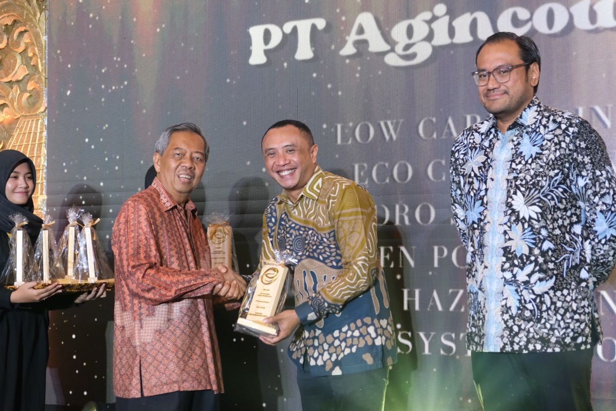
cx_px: 310
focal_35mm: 68
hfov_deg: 29.7
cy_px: 204
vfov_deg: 20.0
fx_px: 1164
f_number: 4
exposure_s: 1/180
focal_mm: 44.4
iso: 3200
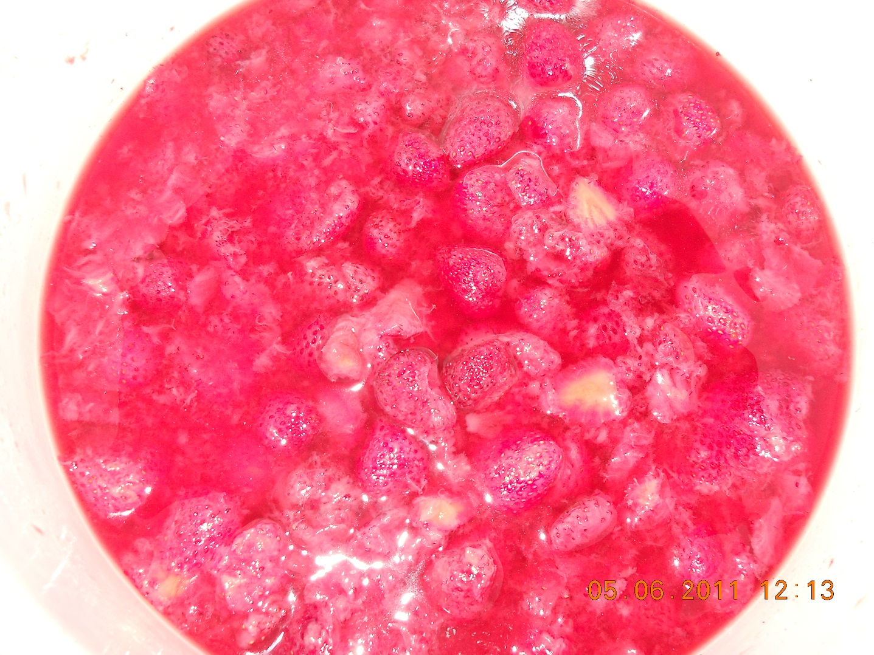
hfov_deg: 45.8
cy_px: 328
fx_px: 1035
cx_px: 437
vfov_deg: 35.1
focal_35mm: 41
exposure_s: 1/30
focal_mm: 6.72
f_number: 5.5
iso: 100
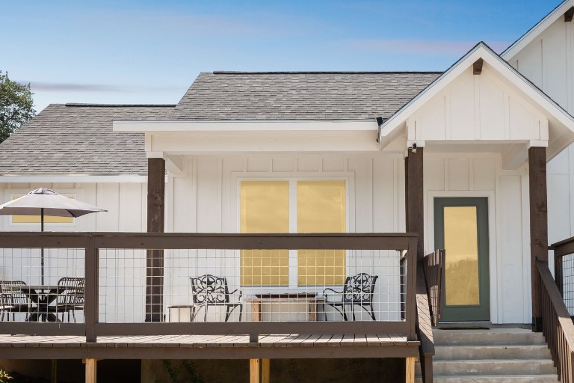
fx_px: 765
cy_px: 270
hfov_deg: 40.8
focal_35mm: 48
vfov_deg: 27.8
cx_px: 363
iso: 100
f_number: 10
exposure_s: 1/100
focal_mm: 21.5
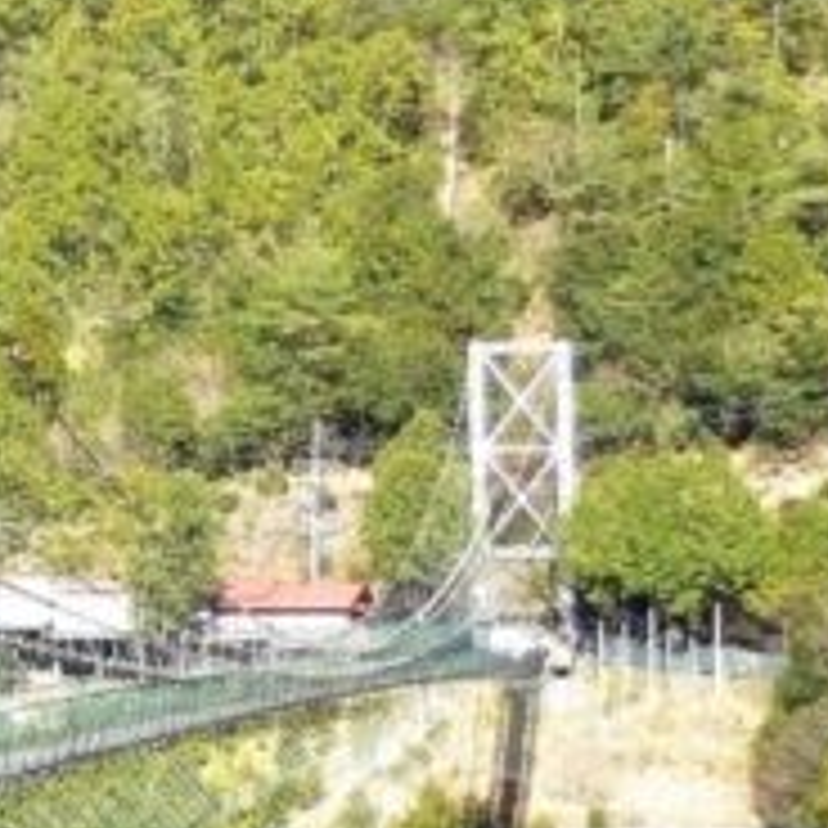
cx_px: -693
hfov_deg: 9.9
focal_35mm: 166
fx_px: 4492
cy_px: 436
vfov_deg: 10.5
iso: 125
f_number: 4.2
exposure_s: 1/400
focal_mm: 8.1
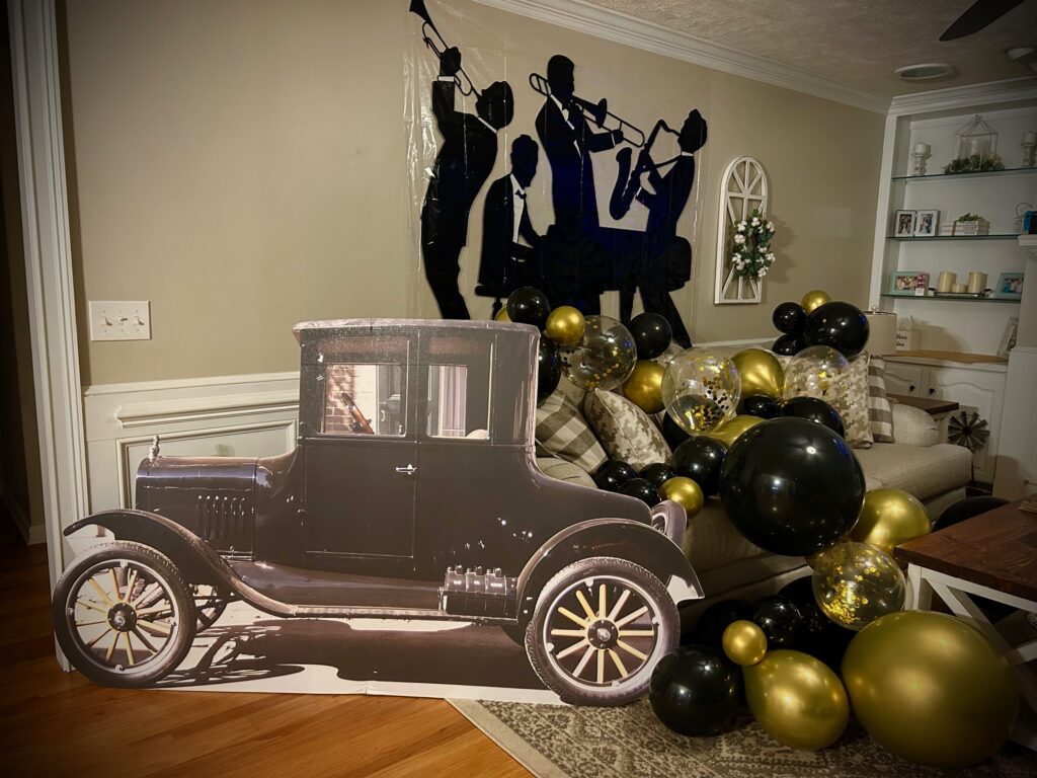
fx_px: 779
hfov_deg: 67.3
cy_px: 389
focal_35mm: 26
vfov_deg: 53.1
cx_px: 518
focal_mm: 5.7
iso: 500
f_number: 1.5
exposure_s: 1/40
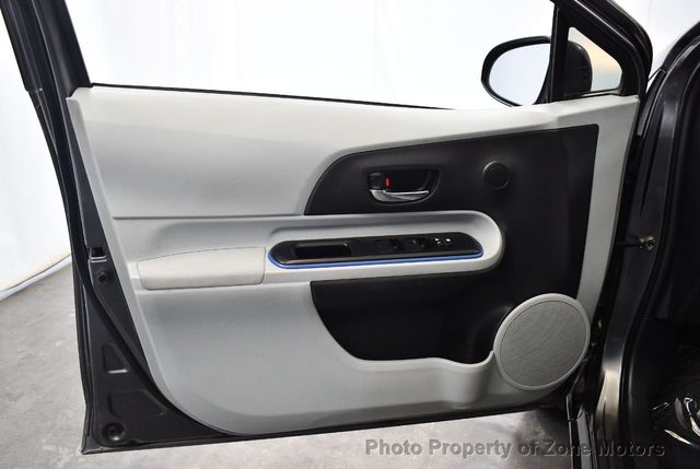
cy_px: 234
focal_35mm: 36
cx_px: 350
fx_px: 701
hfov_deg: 53.1
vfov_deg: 37.0
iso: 1400
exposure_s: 1/125
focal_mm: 18
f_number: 3.5
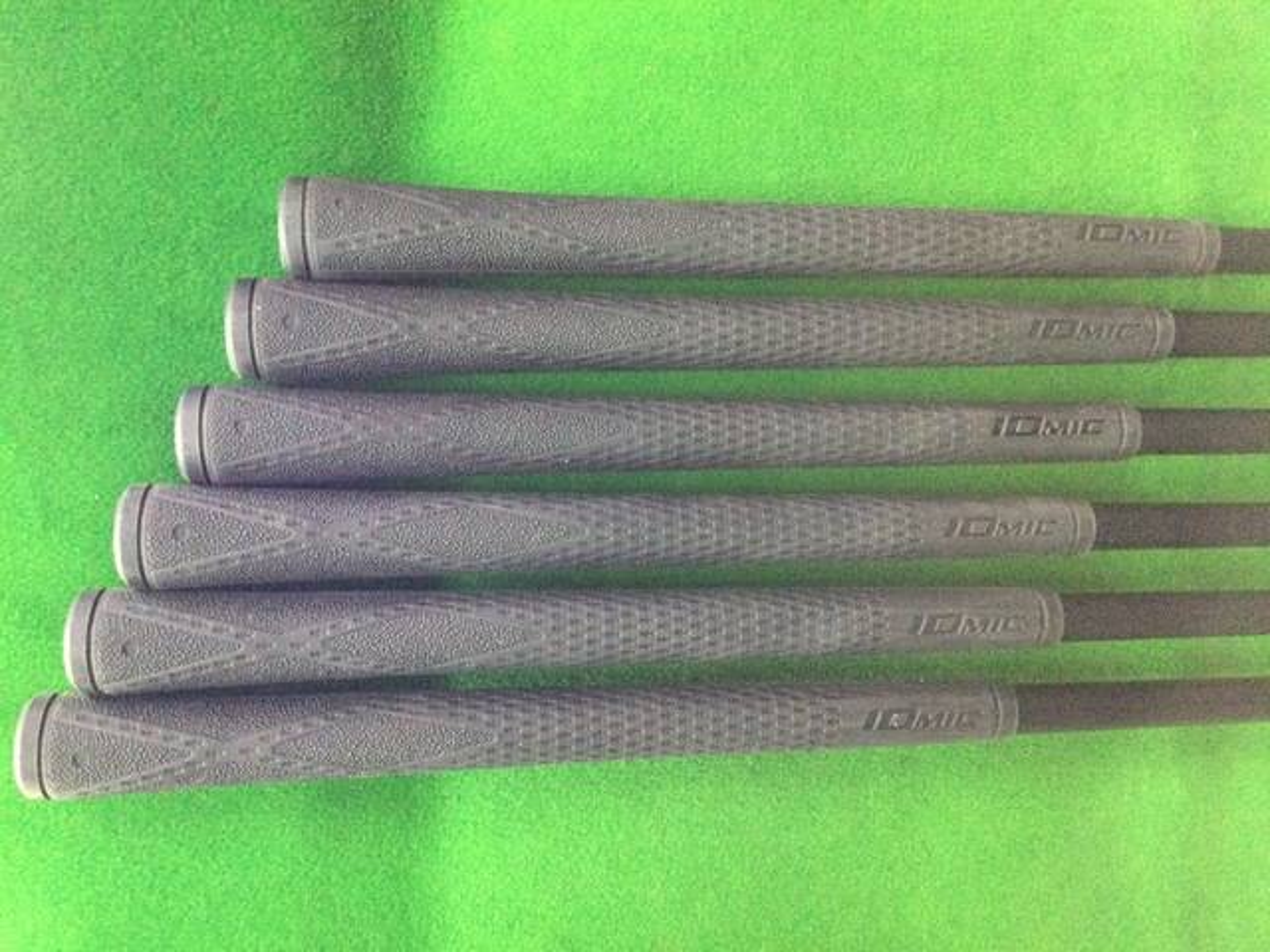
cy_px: 476
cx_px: 635
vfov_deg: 45.4
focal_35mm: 31
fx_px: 1137
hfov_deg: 58.4
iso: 320
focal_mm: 3.3
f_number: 2.4
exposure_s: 1/15
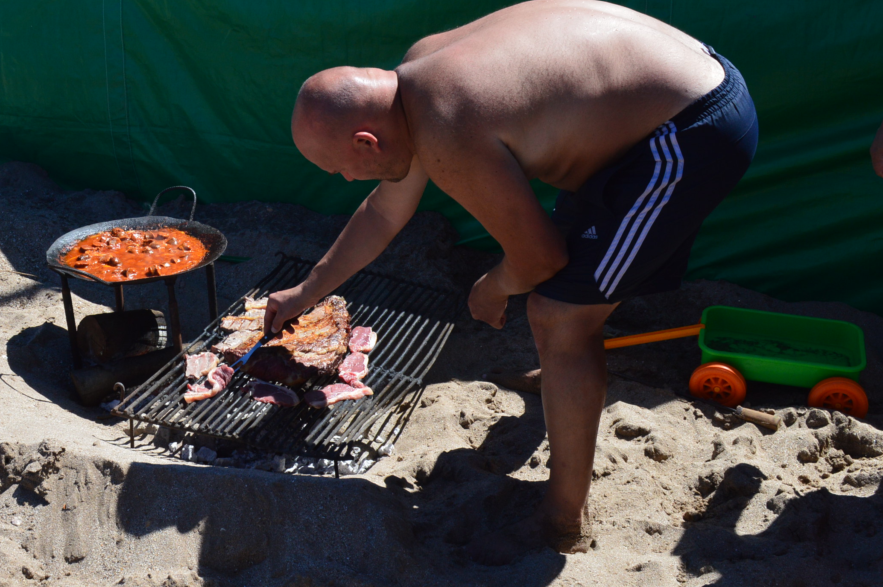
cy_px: 211
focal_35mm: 48
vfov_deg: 27.9
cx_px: 275
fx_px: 1176
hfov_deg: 40.5
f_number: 11
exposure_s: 1/400
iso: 400
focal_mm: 22
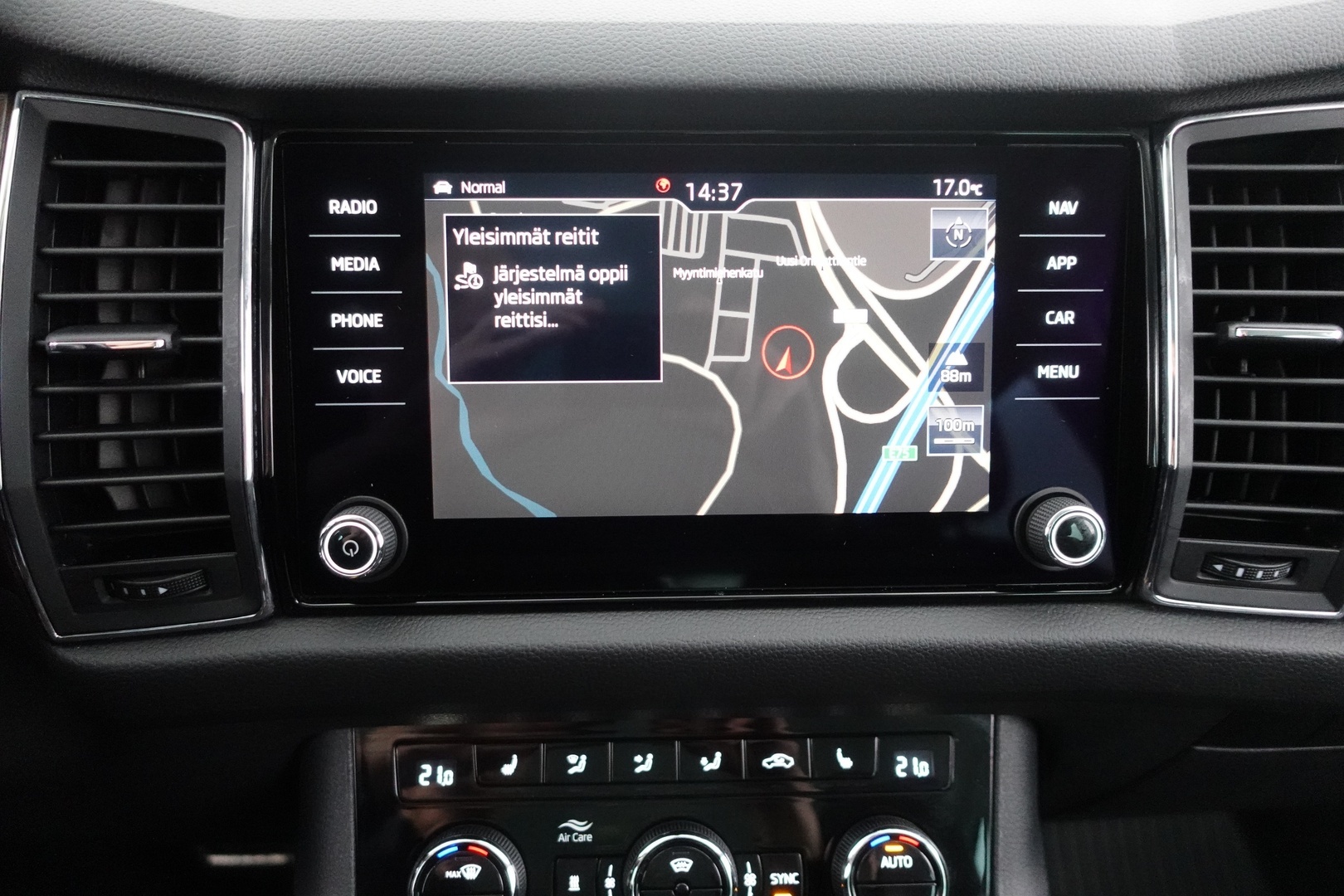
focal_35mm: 24
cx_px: 672
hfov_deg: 73.7
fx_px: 896
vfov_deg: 53.1
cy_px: 448
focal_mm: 9.4
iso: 3200
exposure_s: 1/40
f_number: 1.8
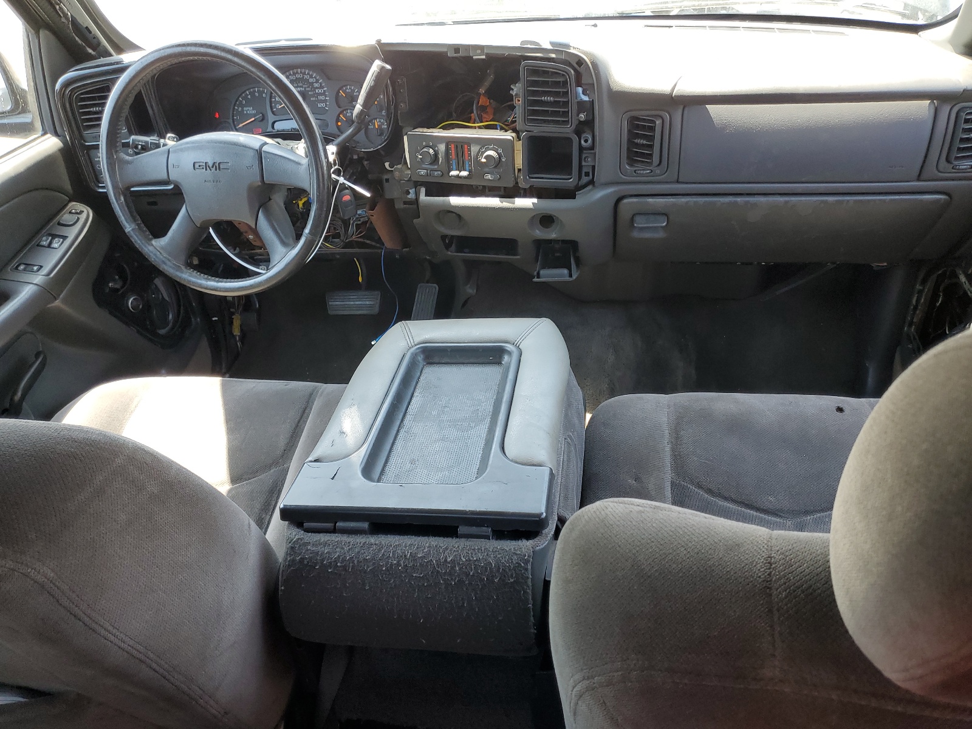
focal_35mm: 26
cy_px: 364
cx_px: 486
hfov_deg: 67.3
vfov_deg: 53.1
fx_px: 730
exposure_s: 1/120
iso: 56
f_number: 1.5
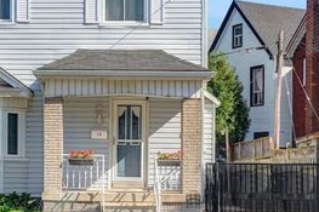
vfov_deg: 17.7
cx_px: 82
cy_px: 31
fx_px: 673
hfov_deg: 26.4
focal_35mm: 76
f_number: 8
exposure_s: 1/125
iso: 250
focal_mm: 26.6
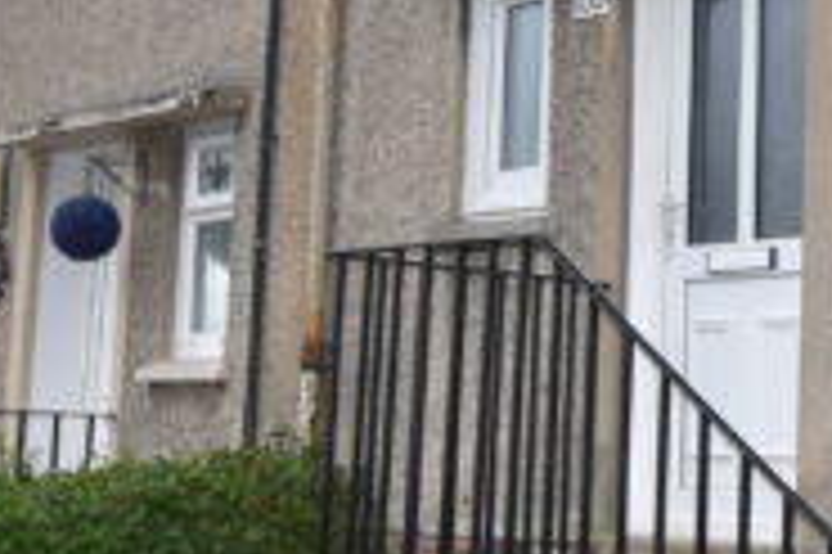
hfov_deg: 22.9
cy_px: 124
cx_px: 944
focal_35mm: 83
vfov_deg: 16.3
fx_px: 1916
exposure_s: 1/125
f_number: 5.6
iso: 640
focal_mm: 10
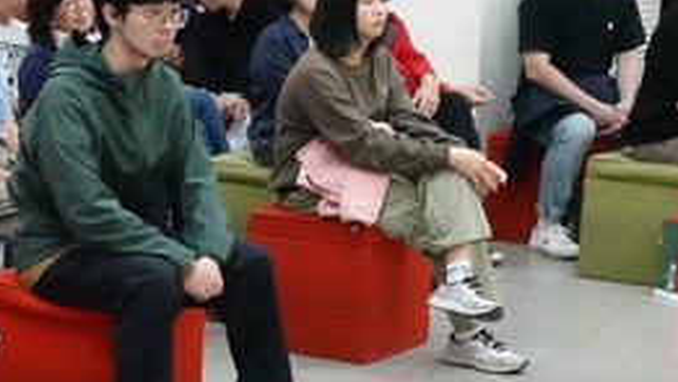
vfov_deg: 11.9
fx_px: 1816
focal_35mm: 101
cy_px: 373
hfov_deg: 19.5
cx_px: -195
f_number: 4
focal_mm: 13.41
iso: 6400
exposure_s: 1/160
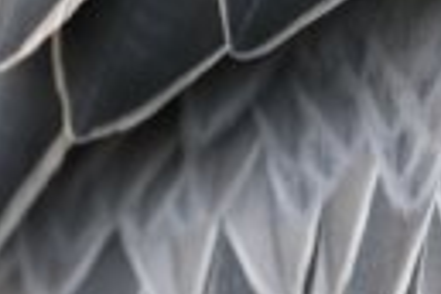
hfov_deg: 1.5
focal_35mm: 1418
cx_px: 547
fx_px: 17369
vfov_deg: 1.0
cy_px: 304
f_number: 4
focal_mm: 300
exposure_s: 1/320
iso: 1250
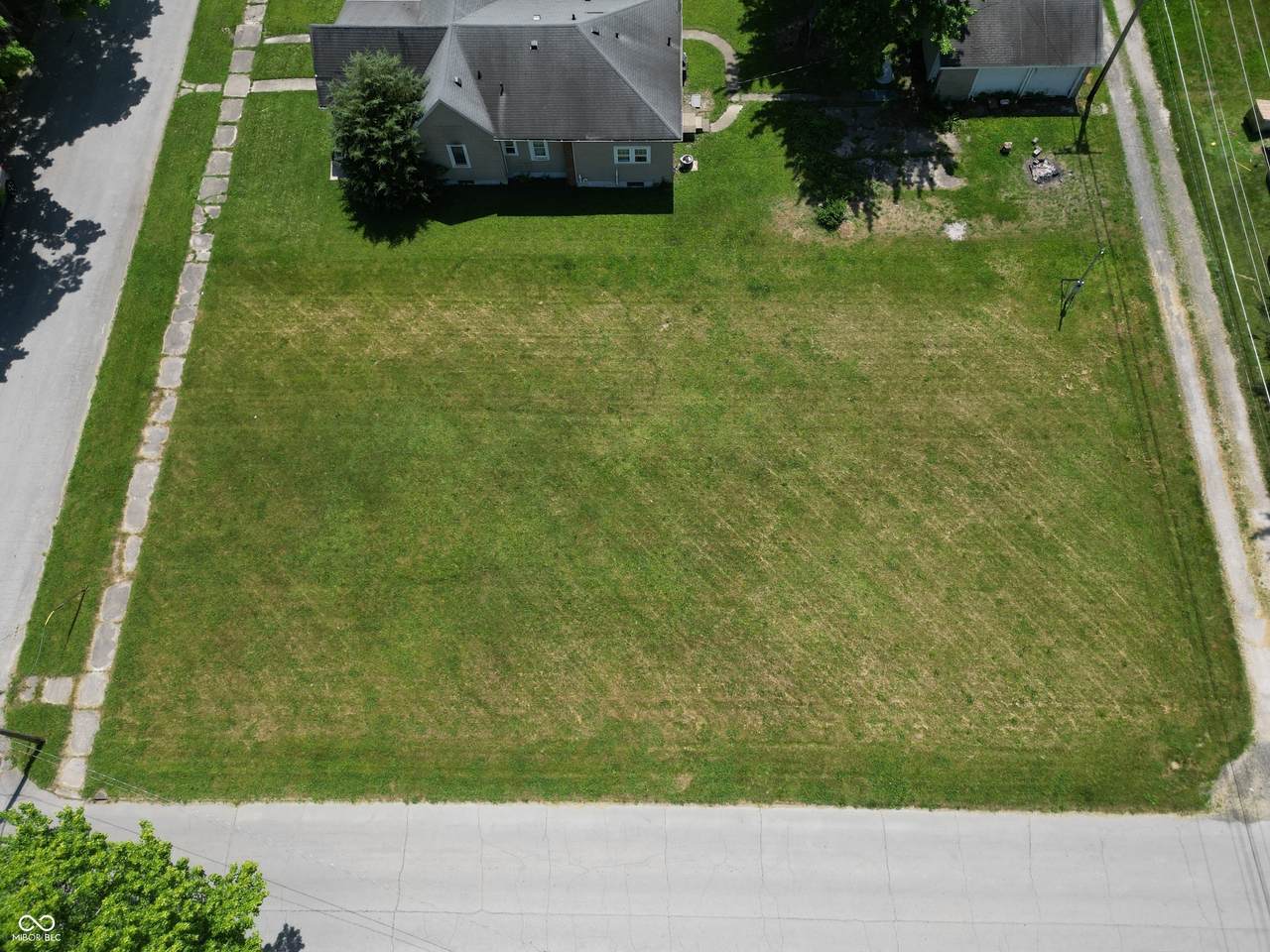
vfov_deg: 56.8
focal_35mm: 24
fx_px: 881
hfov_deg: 71.6
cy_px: 476
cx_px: 635
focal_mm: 6.72
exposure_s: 1/2000
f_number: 1.7
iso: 100
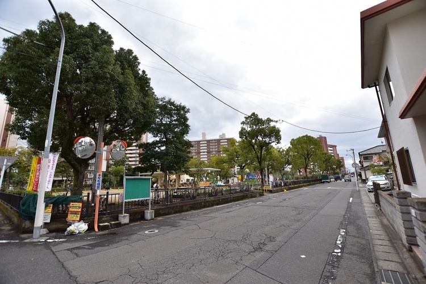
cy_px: 142
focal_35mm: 15
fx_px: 177
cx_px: 213
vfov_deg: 77.3
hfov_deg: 100.4
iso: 160
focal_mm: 10
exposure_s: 1/640
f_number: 4.5
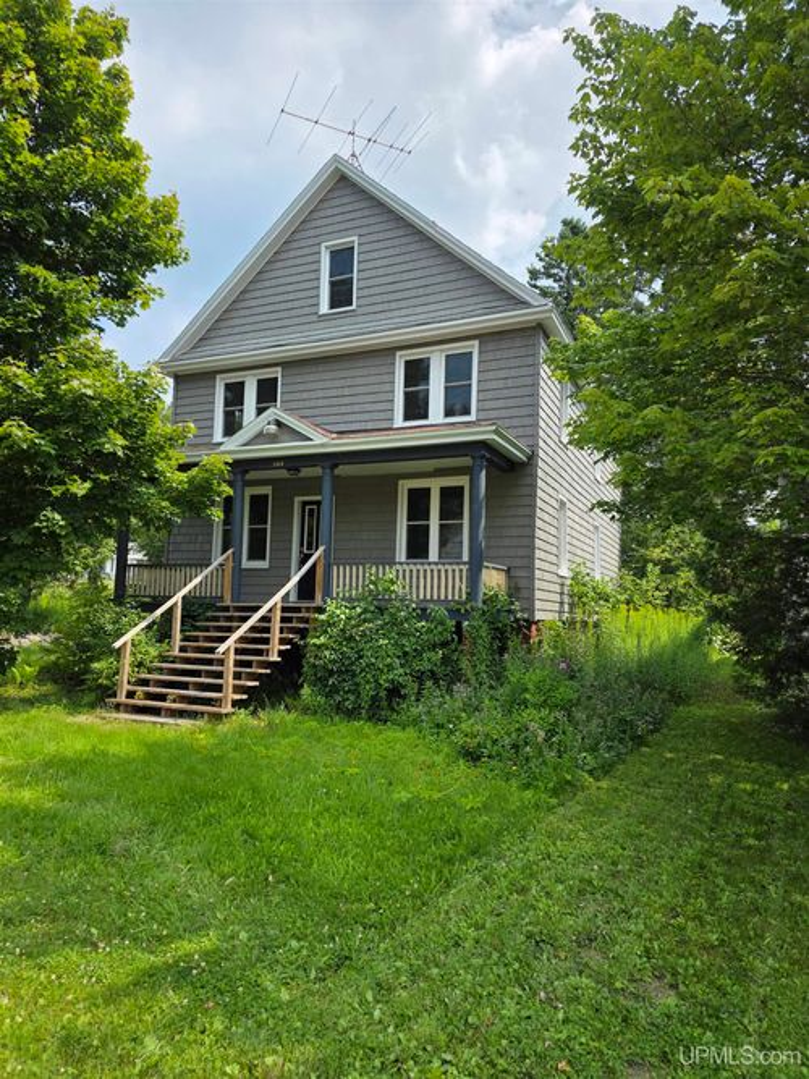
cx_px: 404
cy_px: 540
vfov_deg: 73.9
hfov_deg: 58.9
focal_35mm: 23
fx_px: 717
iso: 80
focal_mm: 6.3
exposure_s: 1/5296
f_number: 1.7
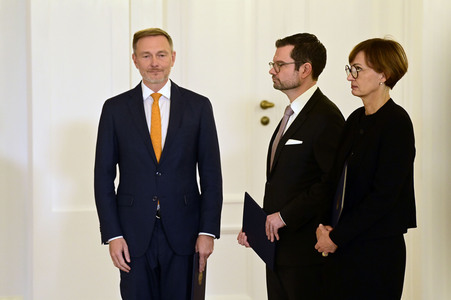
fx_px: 2754
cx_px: 226
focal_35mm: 220
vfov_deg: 6.2
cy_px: 150
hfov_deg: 9.4
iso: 10000
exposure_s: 1/400
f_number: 5.6
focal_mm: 220
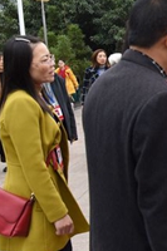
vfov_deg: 33.2
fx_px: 418
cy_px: 89
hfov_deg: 18.0
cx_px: 301
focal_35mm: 60
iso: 800
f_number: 7.1
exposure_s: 1/200
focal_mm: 24
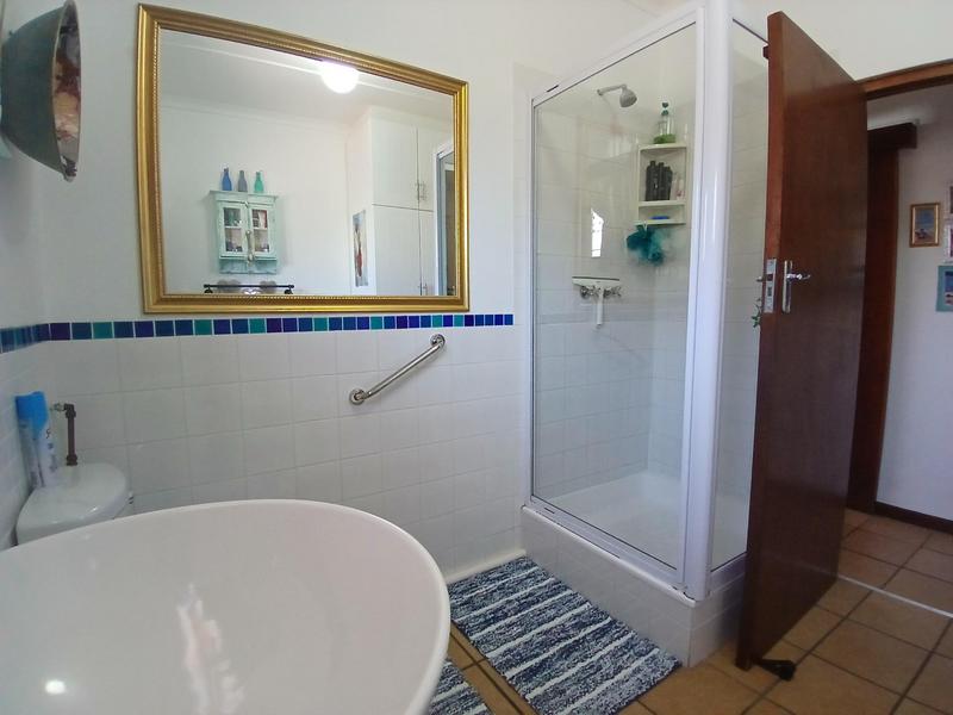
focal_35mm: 17
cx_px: 476
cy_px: 358
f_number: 2.2
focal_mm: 1.4
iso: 250
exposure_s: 1/33.3
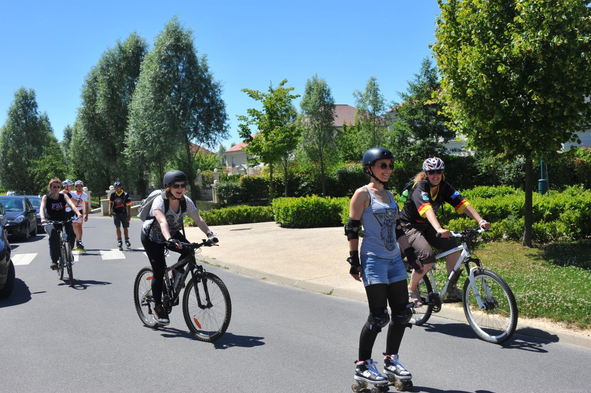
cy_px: 196
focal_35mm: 44
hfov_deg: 44.5
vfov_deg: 30.5
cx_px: 296
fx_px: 722
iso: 400
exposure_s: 1/500
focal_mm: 44
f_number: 11
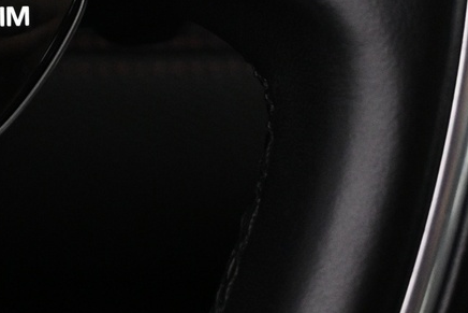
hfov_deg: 18.3
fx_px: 1377
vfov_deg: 12.3
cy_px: -153
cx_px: -90
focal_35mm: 106
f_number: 3.8
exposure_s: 1/40
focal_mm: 19
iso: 1600
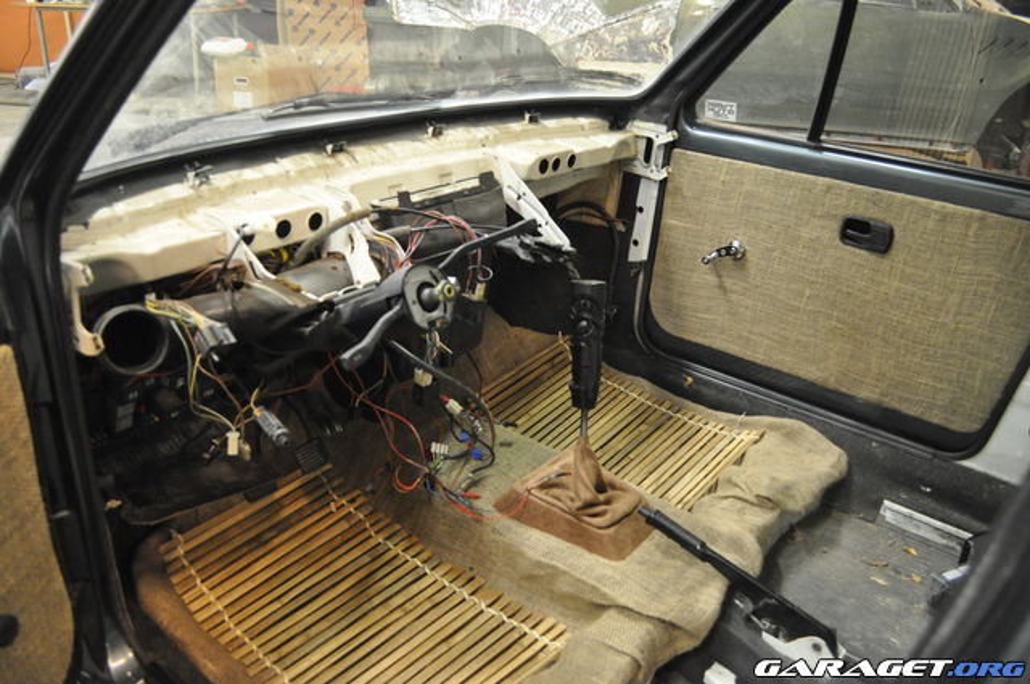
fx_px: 772
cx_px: 515
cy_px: 342
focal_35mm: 27
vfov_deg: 47.8
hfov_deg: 67.4
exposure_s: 1/25
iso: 1600
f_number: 3.5
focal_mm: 18
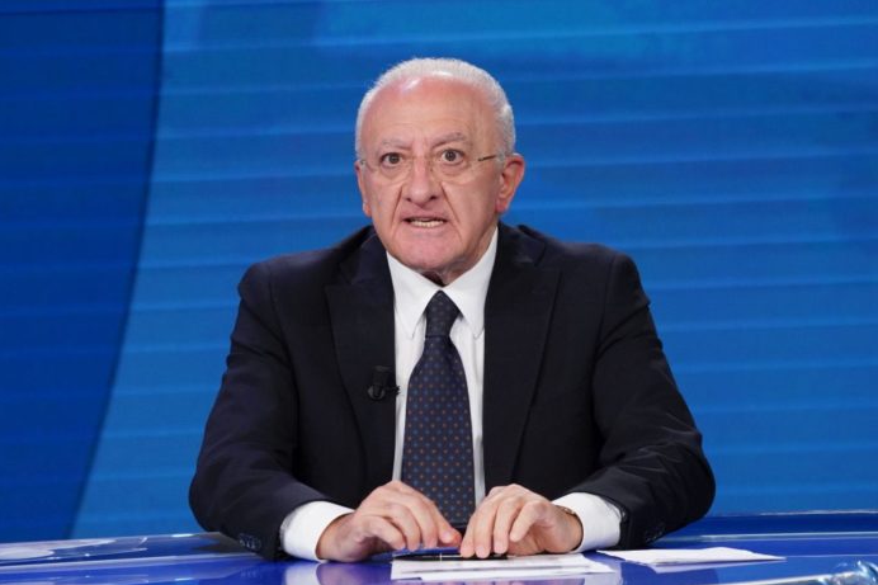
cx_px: 438
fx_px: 8119
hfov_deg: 6.2
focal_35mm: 333
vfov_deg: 4.1
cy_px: 293
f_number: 6.3
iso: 3200
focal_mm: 221
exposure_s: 1/250
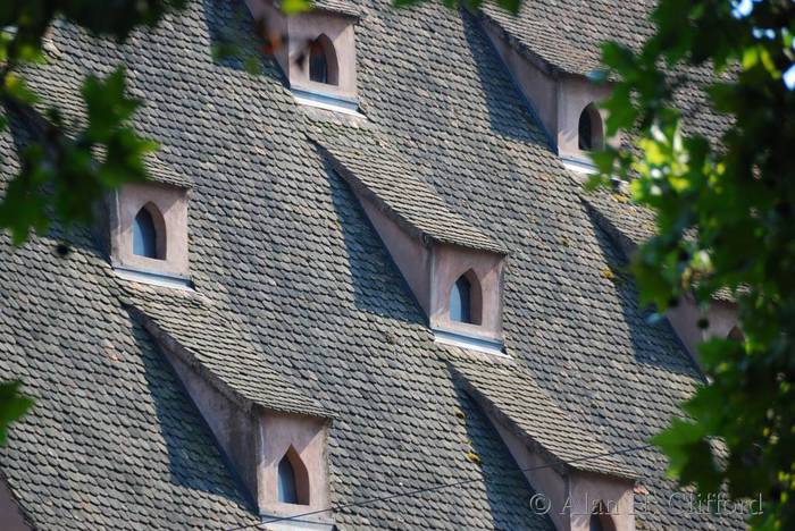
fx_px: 6630
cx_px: 398
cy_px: 266
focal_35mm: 300
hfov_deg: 6.9
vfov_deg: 4.6
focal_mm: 200
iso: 250
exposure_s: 1/320
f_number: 5.6
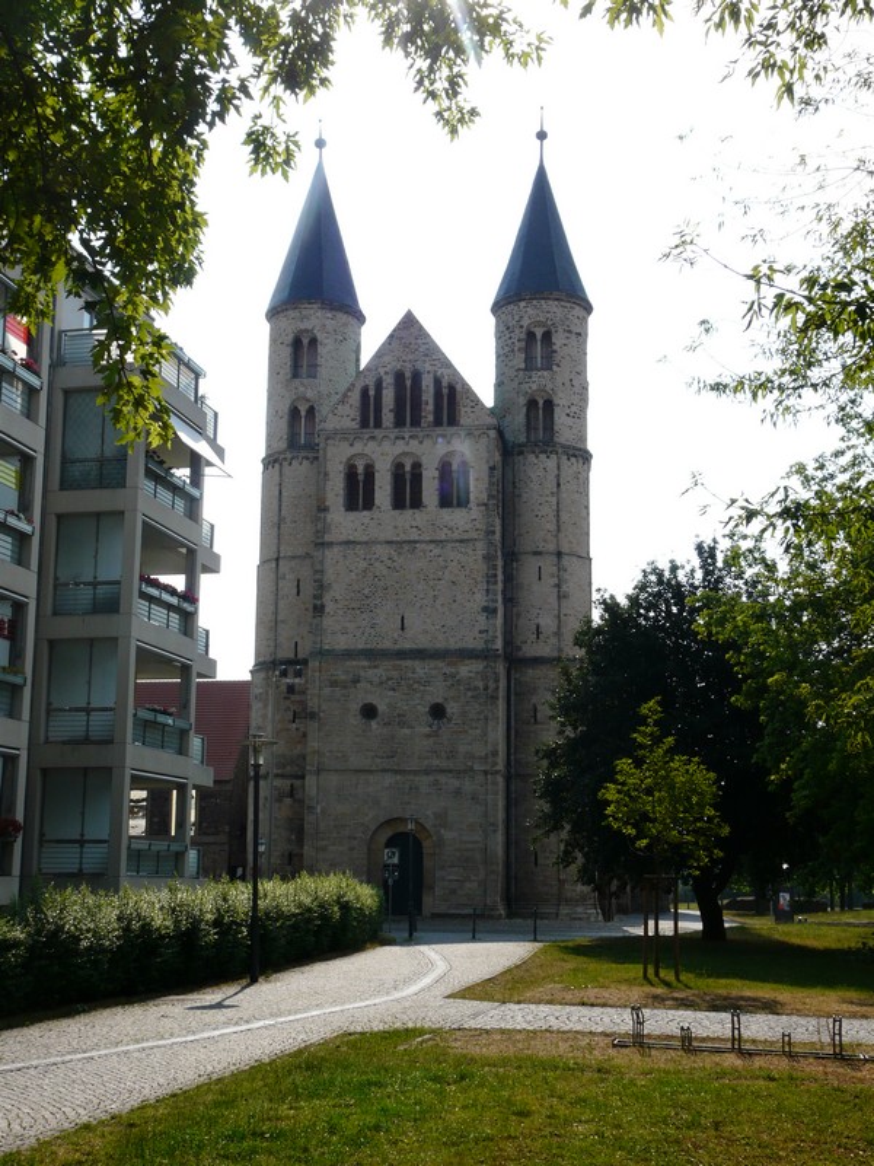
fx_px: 1549
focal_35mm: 46
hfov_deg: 31.5
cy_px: 583
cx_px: 437
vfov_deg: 41.2
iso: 100
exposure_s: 1/500
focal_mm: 7.5
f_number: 6.3
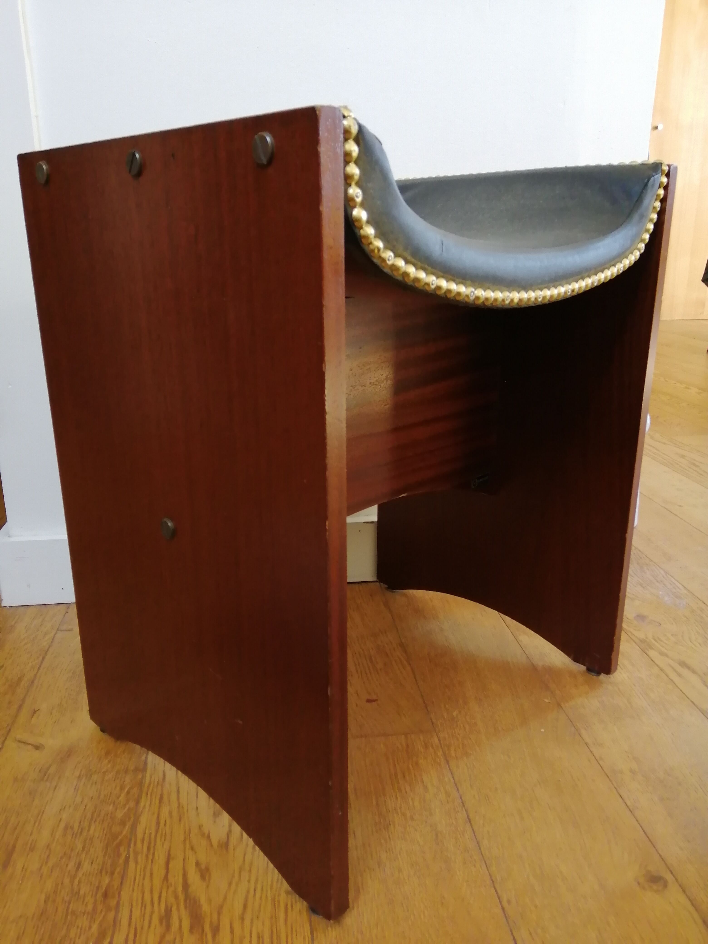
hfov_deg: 53.1
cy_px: 472
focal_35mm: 26
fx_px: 709
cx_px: 354
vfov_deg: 67.3
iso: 200
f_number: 1.8
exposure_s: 1/33.3
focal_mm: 3.6
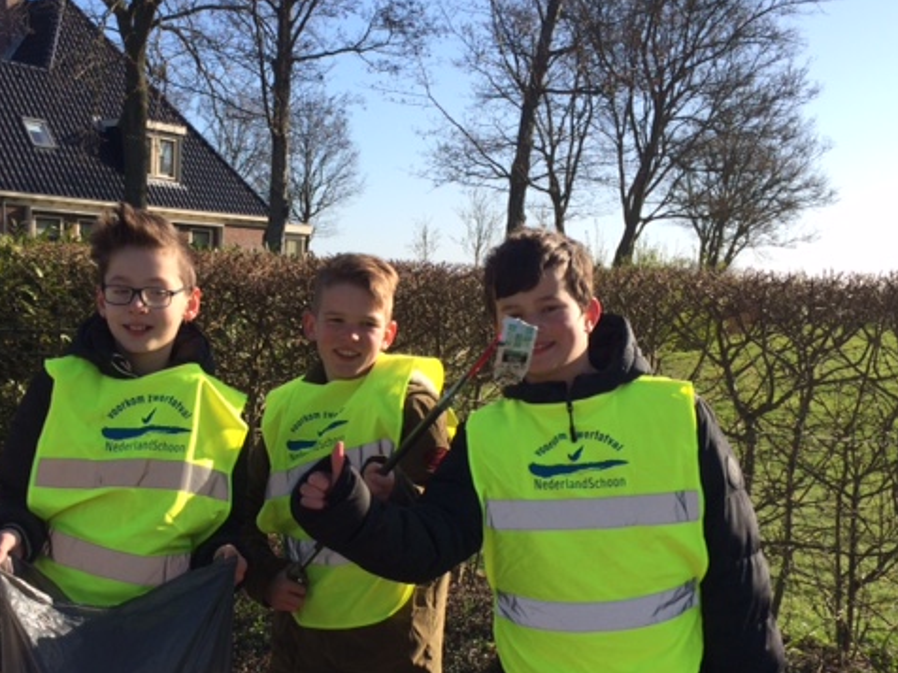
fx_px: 1012
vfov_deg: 36.7
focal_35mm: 39
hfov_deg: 47.2
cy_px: 405
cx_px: 306
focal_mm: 4.15
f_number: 2.2
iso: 32
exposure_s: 1/1414
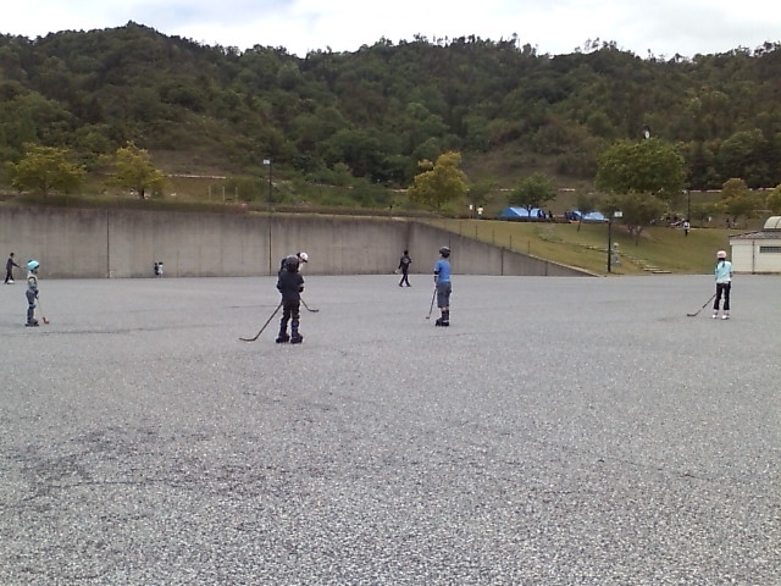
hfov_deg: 61.7
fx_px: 654
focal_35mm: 29
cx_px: 390
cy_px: 293
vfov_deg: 48.2
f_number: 3.5
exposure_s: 1/667
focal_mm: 3.73
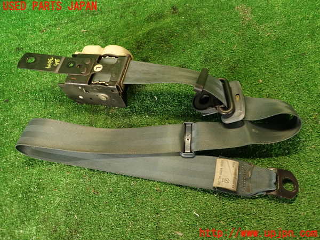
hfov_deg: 69.4
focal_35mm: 25
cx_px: 160
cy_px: 120
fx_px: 231
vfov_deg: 54.9
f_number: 2
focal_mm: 4.5
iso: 200
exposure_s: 1/30
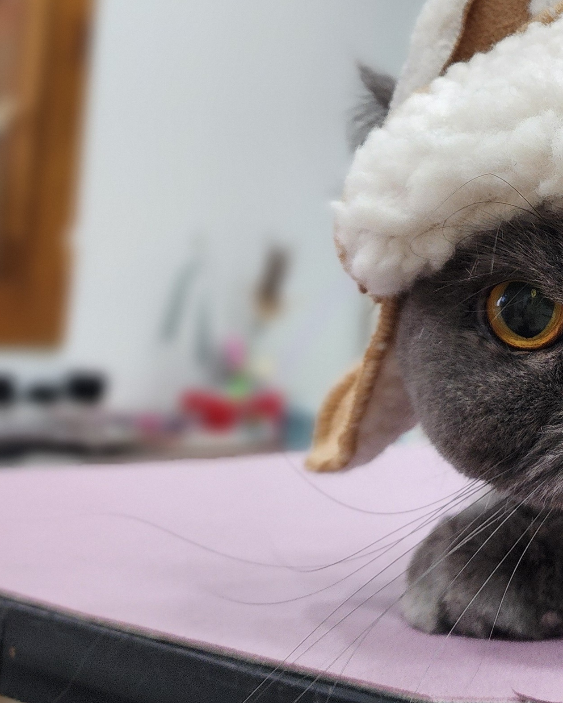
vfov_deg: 32.7
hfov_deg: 24.4
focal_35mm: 57
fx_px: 1187
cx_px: 661
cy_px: 224
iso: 125
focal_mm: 6.4
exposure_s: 1/120
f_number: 1.8
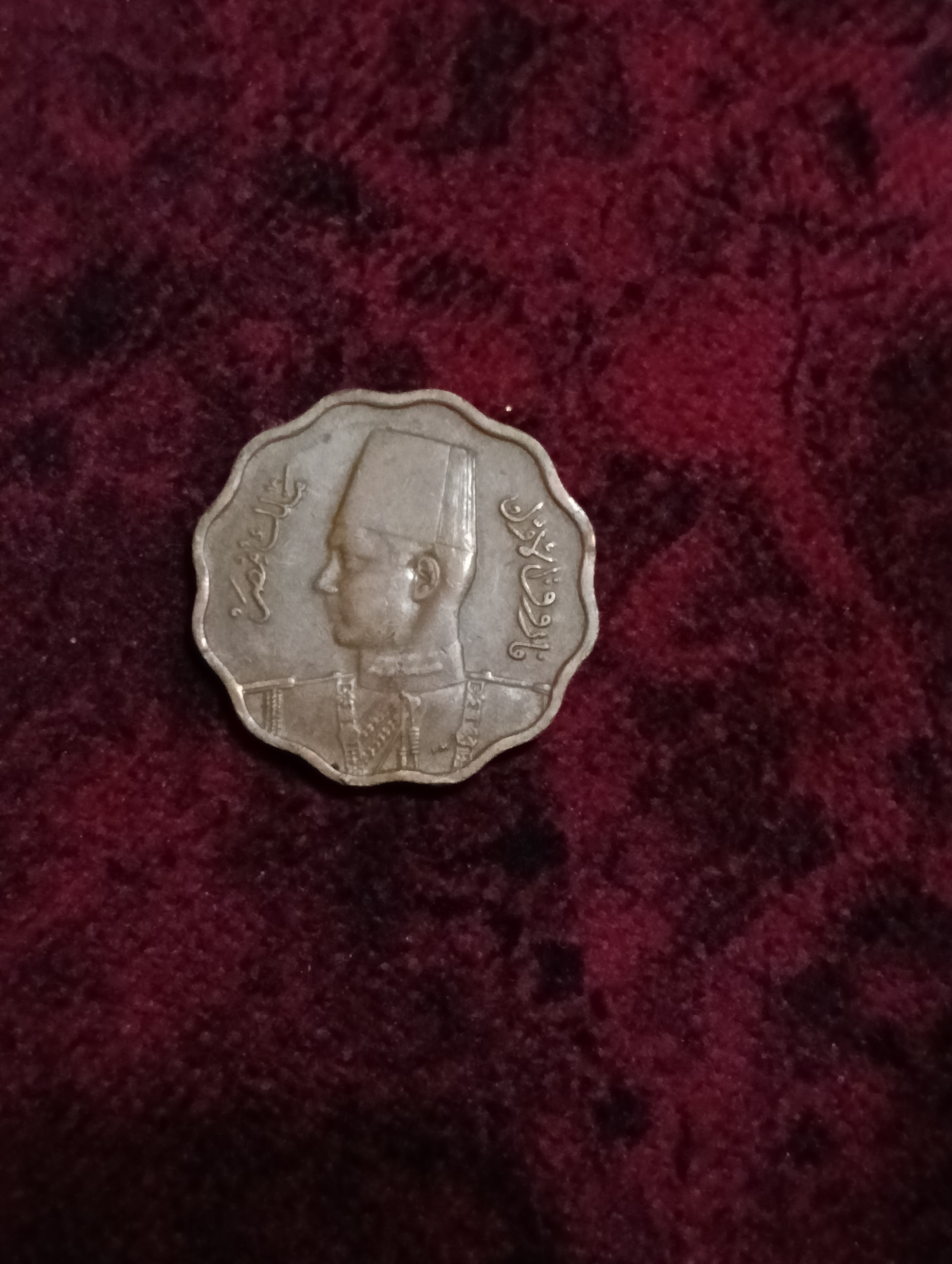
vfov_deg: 35.5
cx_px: 476
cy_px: 632
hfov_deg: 27.1
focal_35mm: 54
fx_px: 1975
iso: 6400
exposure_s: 1/25.1
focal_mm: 3.98
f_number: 1.8
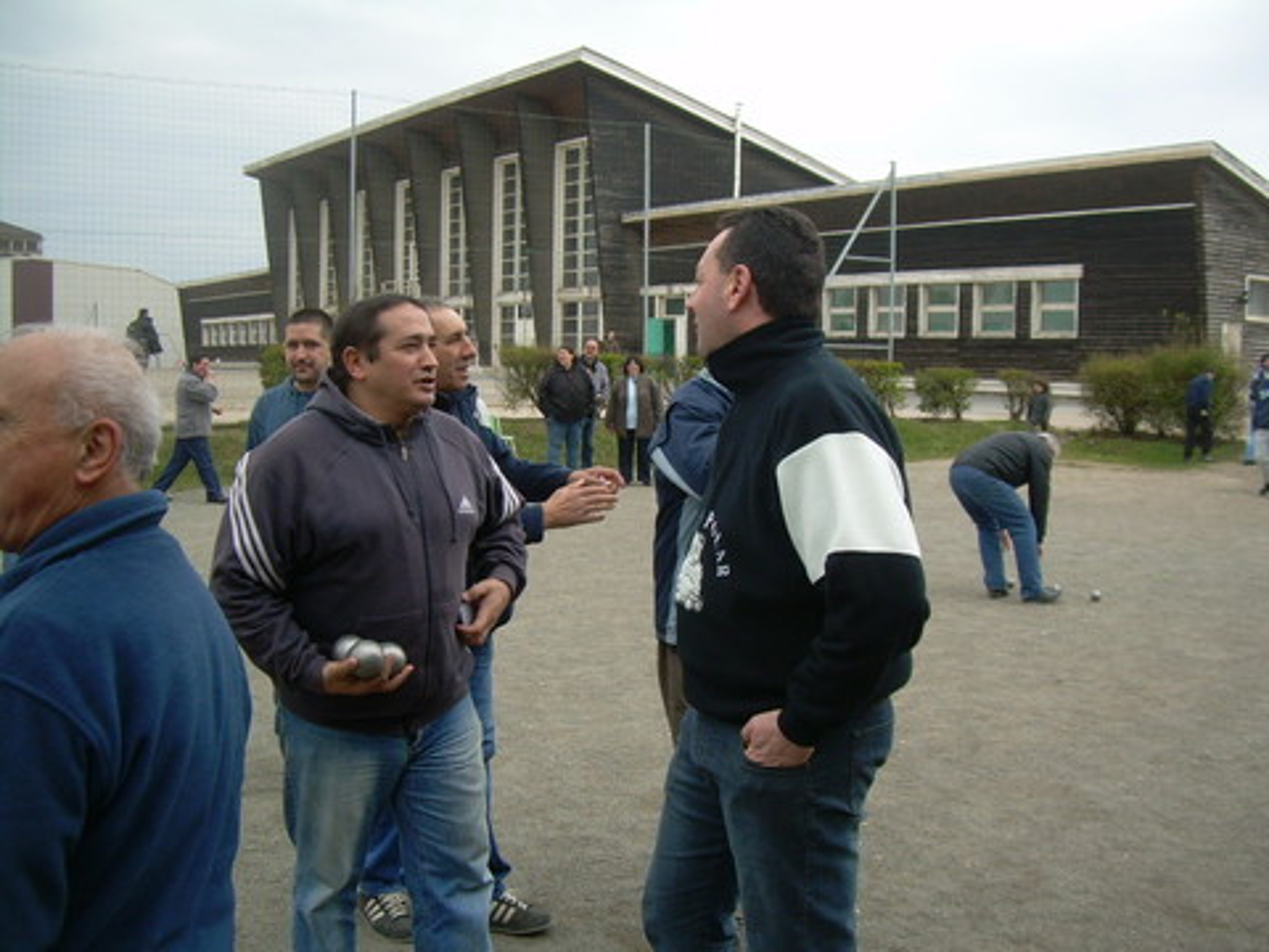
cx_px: 634
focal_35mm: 38
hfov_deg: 49.0
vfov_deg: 37.7
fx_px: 1393
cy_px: 476
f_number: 2.8
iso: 50
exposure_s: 1/193
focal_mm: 6.3
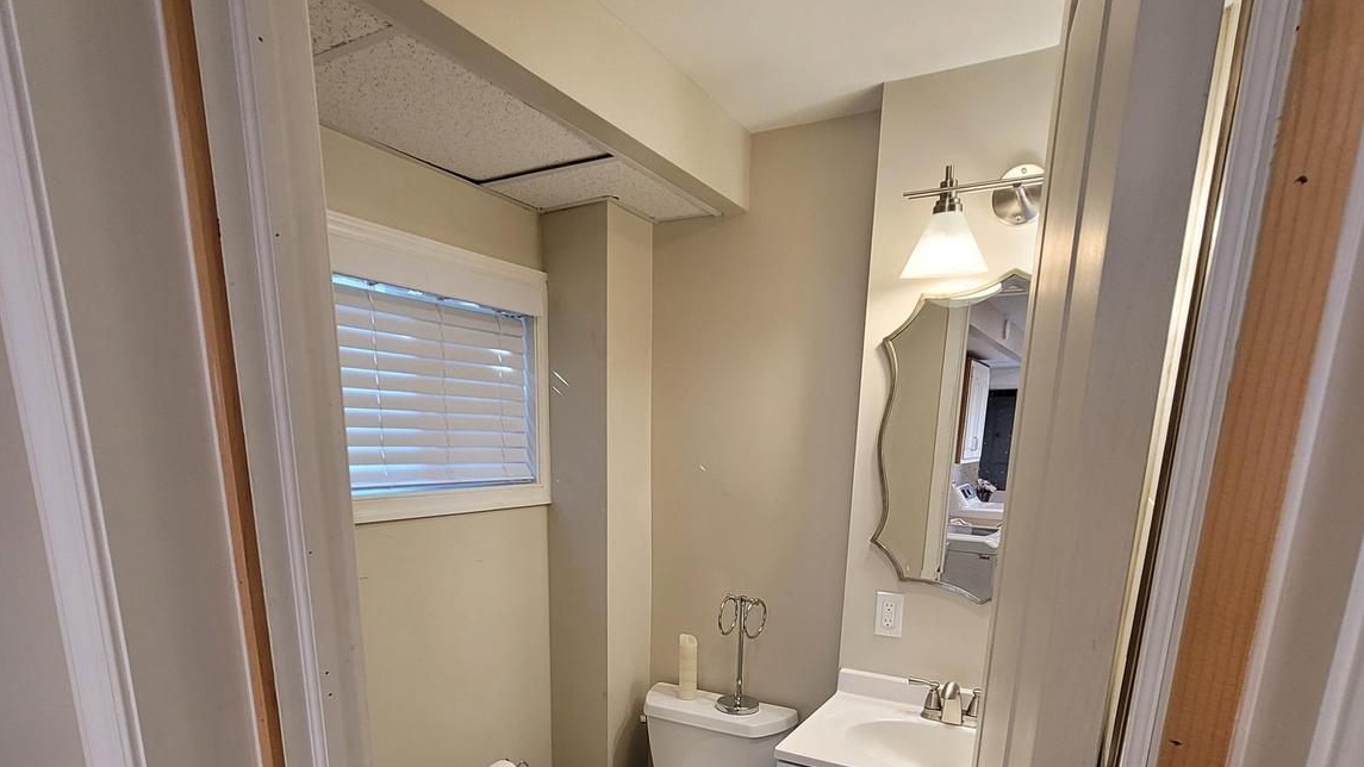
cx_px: 683
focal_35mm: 19
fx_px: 687
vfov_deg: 54.0
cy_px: 625
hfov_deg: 89.6
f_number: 2.2
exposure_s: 1/60
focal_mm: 2.2
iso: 200
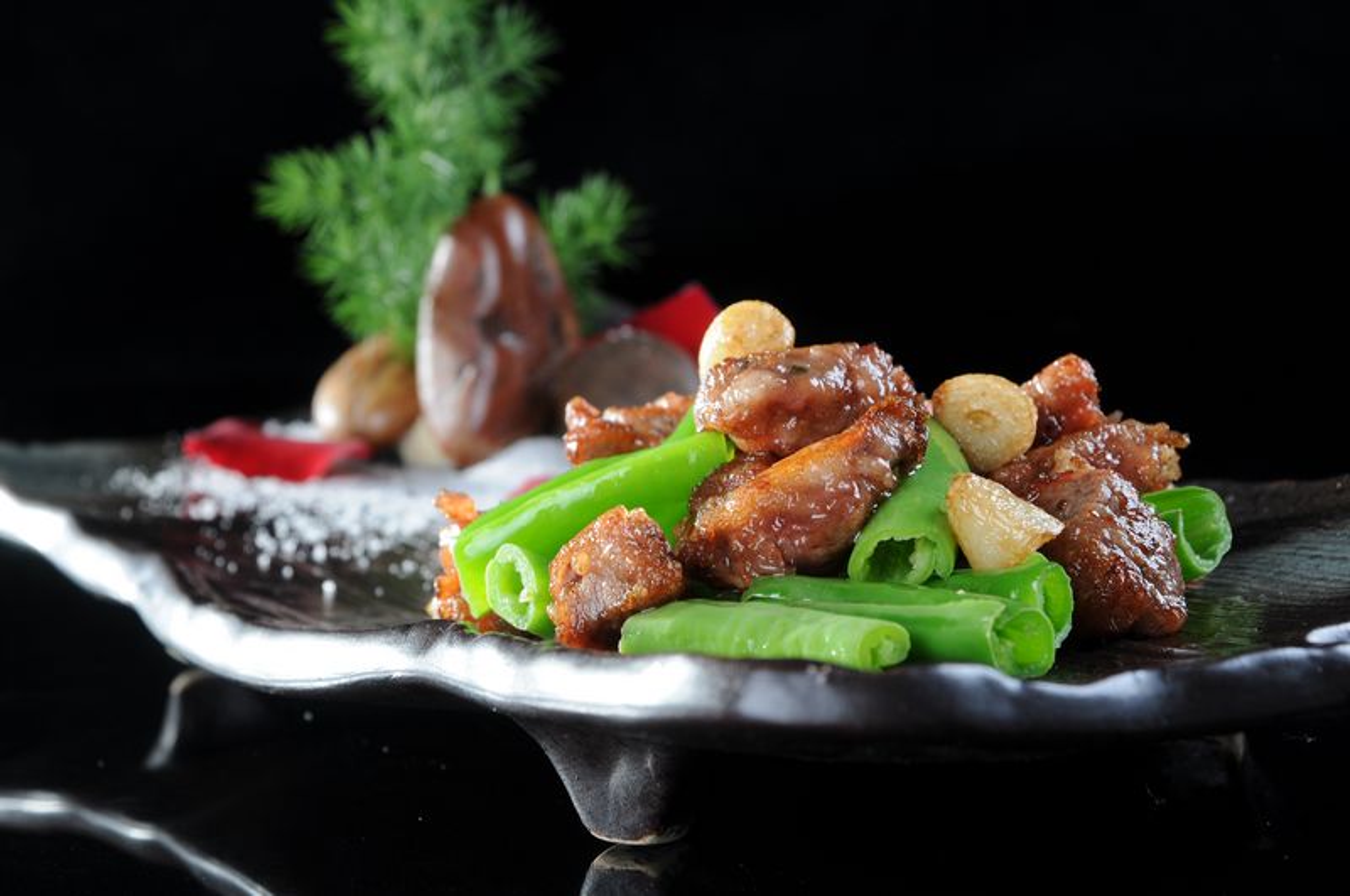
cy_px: 448
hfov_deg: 17.1
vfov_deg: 11.4
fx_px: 4494
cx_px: 675
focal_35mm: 120
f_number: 10
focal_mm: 80
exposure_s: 1/125
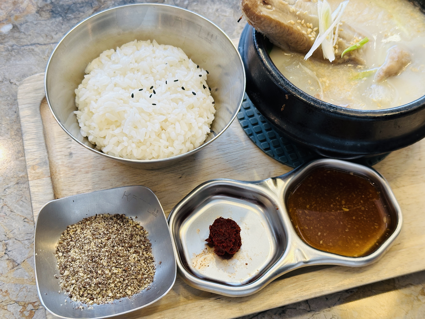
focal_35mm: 48
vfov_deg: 30.3
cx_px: 212
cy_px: 160
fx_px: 589
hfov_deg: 39.7
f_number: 1.78
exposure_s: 1/60
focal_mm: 6.86
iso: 160
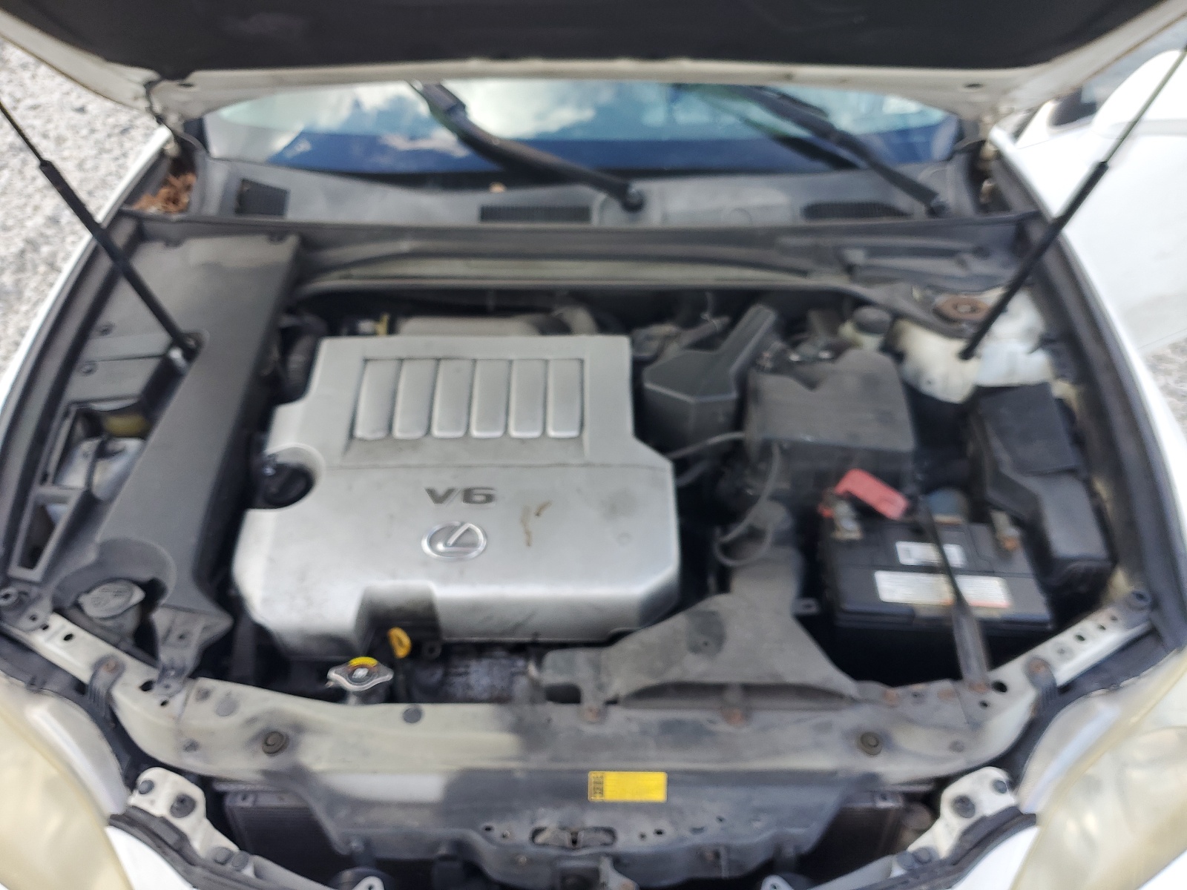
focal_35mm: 26
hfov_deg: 67.3
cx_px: 594
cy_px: 445
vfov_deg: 53.1
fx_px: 892
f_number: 1.5
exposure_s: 1/400
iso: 50
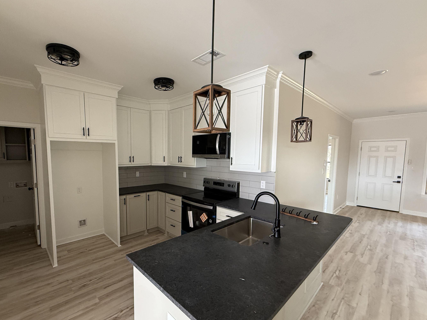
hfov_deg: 93.9
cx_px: 184
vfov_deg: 78.0
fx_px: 197
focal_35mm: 16
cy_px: 171
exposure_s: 1/97
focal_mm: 2.22
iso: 320
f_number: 2.2
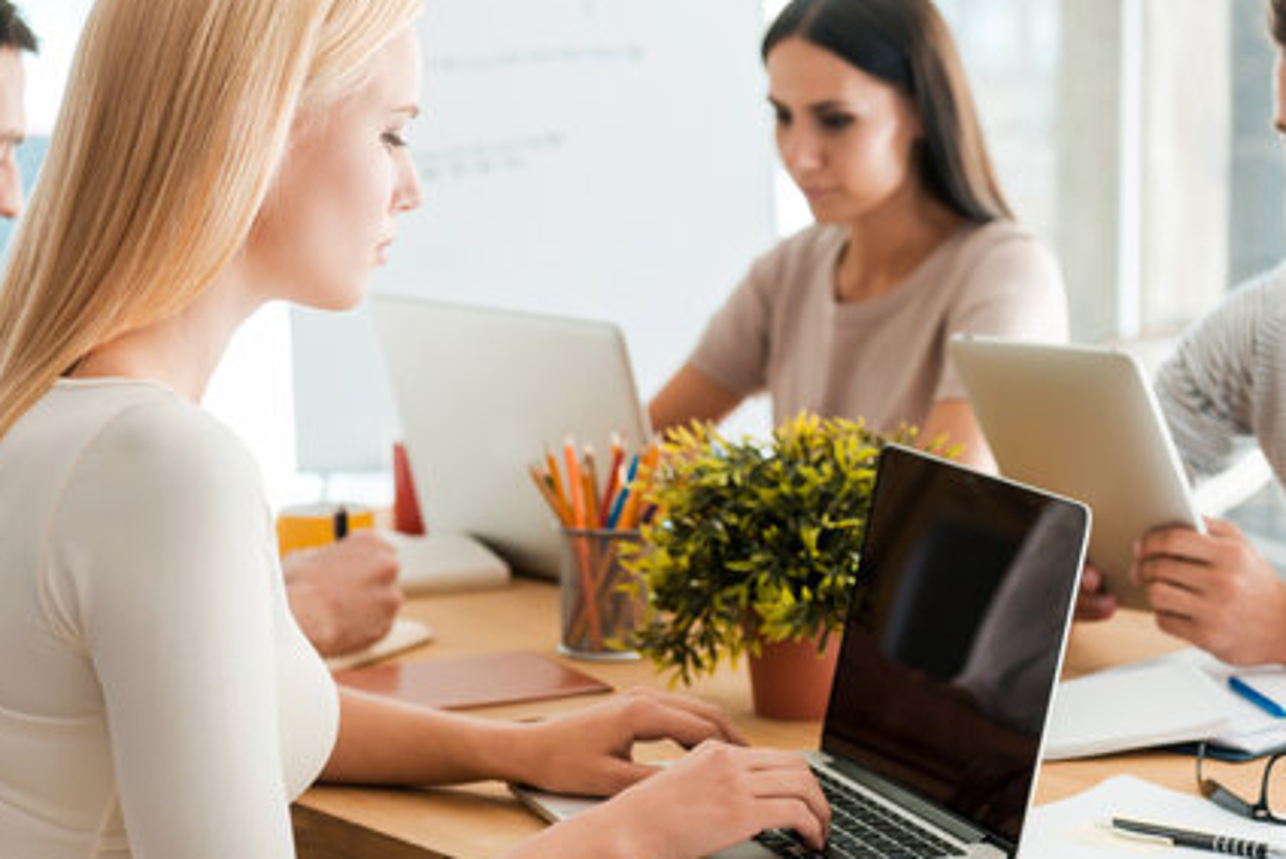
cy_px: 385
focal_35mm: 102
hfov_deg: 20.0
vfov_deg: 13.4
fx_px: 3645
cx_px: 698
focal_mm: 70
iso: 320
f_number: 3.5
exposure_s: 1/40
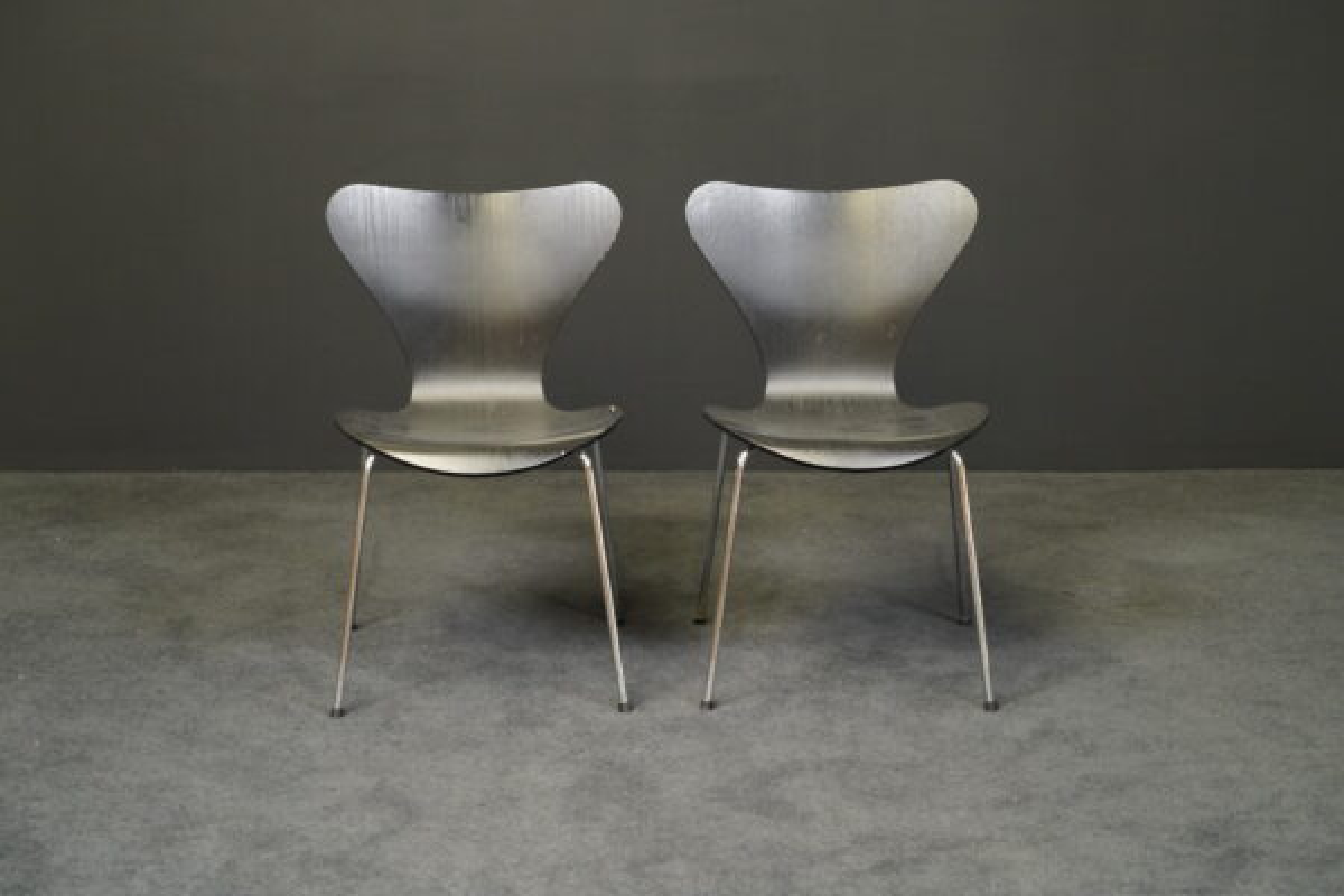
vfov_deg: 22.6
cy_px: 448
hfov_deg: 33.4
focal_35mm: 60
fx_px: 2240
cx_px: 672
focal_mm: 60
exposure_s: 1/100
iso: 5000
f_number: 7.1
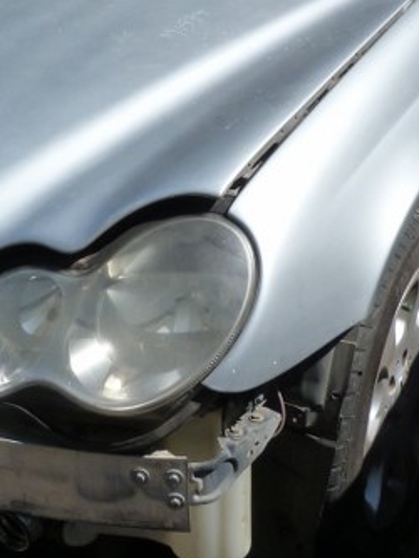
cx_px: 147
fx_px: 968
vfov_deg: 31.7
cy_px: 151
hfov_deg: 24.3
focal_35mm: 60
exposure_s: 1/320
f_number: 5.6
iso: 125
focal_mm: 4.5
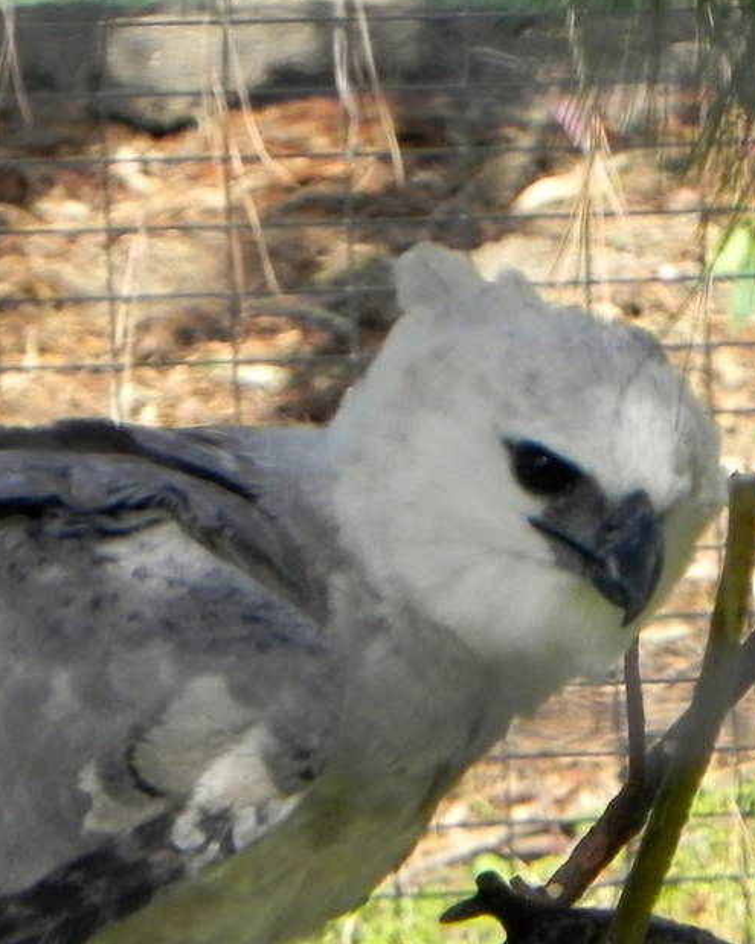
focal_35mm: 951
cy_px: 785
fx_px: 26569
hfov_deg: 1.6
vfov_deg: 2.0
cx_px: 142
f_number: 5
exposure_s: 1/164
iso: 160
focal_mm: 67.2
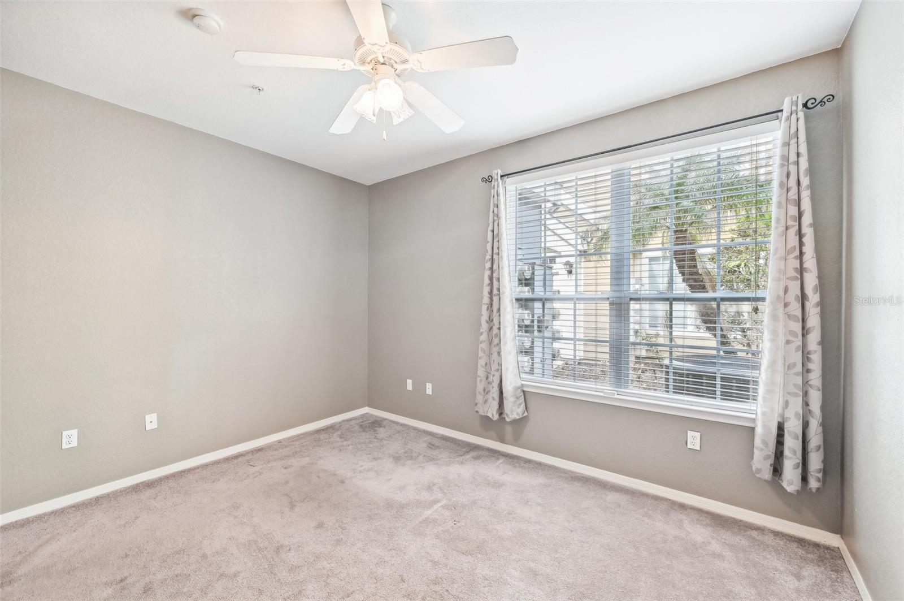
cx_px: 452
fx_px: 351
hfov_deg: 104.3
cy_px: 300
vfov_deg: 81.1
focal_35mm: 14
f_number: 8
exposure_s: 1/20
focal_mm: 14
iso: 400
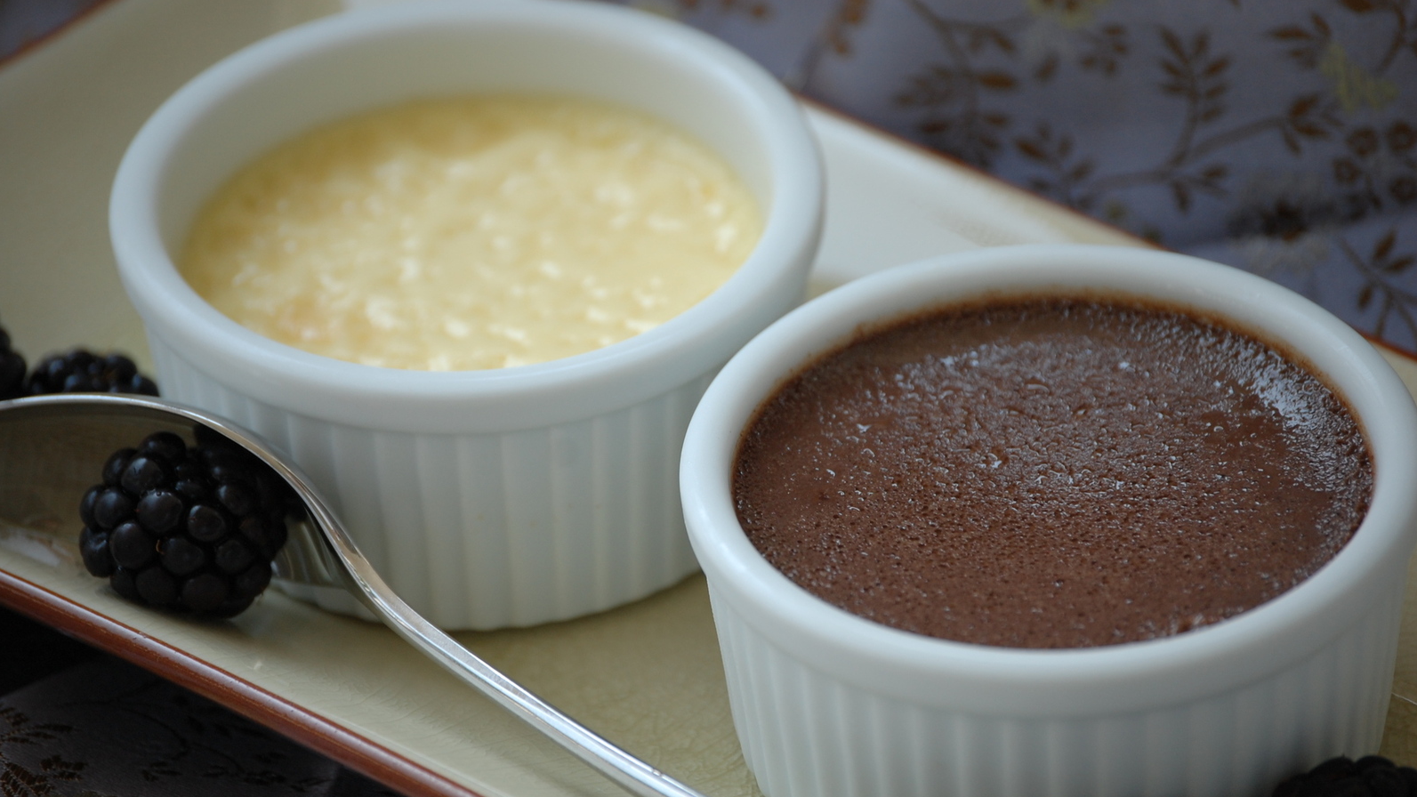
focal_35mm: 189
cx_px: 707
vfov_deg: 6.4
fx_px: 7101
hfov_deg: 11.4
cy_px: 458
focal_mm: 120
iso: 280
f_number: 5
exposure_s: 1/500
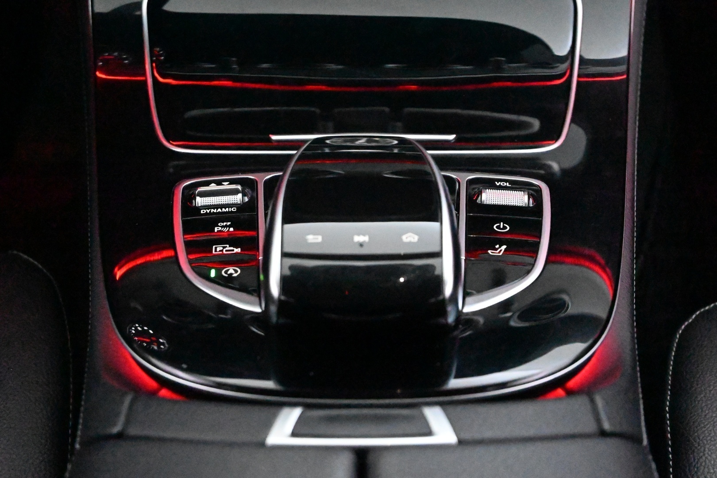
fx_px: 1494
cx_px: 358
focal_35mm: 75
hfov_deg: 27.0
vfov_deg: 18.2
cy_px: 239
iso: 40000
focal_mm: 50
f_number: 6.3
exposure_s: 1/80
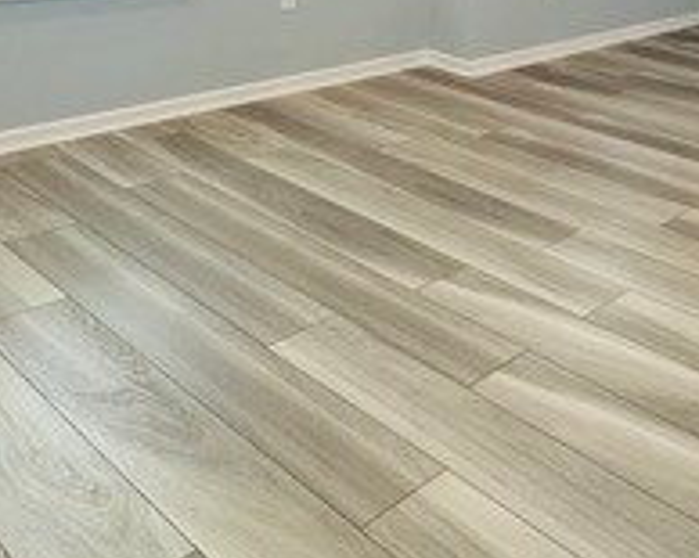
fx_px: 930
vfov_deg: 29.0
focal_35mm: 45
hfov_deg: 40.8
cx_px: 454
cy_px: -108
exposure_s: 1/120
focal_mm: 2.22
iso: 100
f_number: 2.2
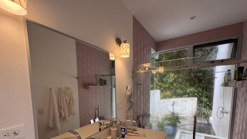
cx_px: 117
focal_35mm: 17
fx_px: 111
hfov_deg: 95.8
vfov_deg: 61.3
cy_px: 99
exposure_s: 1/99
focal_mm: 2.22
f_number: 2.2
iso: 64
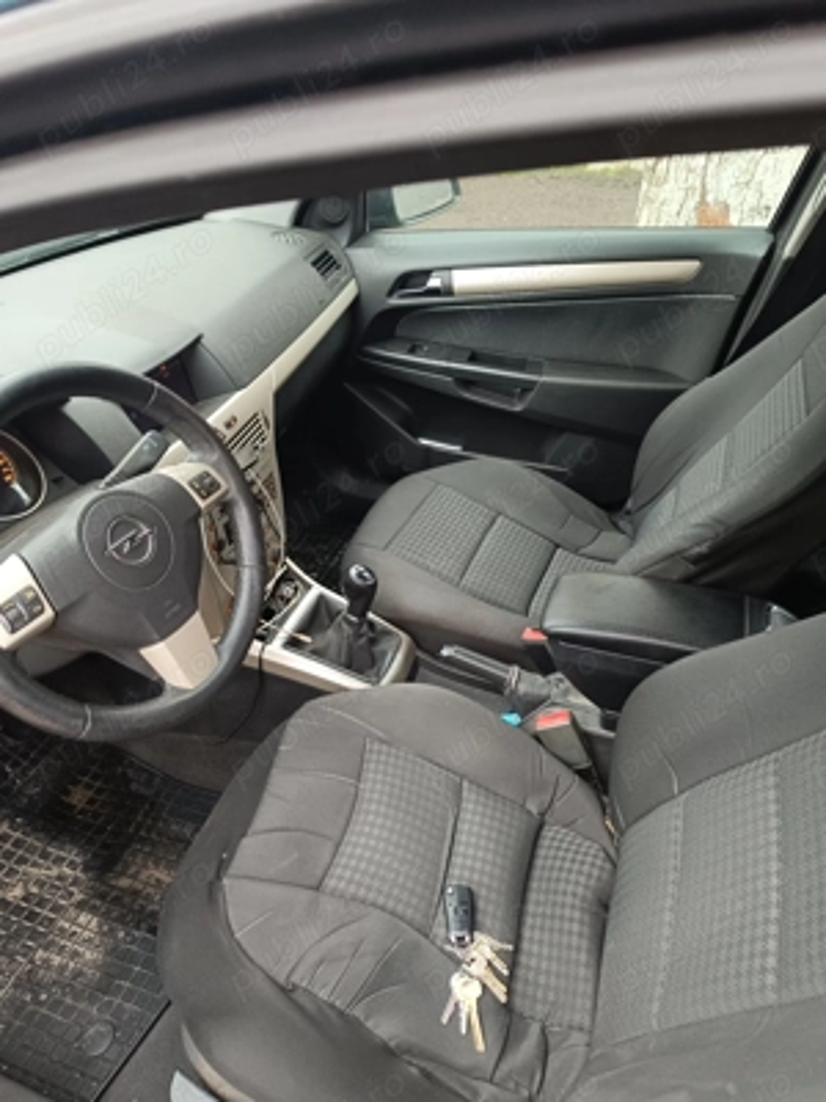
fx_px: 764
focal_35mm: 24
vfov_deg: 71.6
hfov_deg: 56.8
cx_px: 413
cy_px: 551
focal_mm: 5.59
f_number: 1.88
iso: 552
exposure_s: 1/33.3
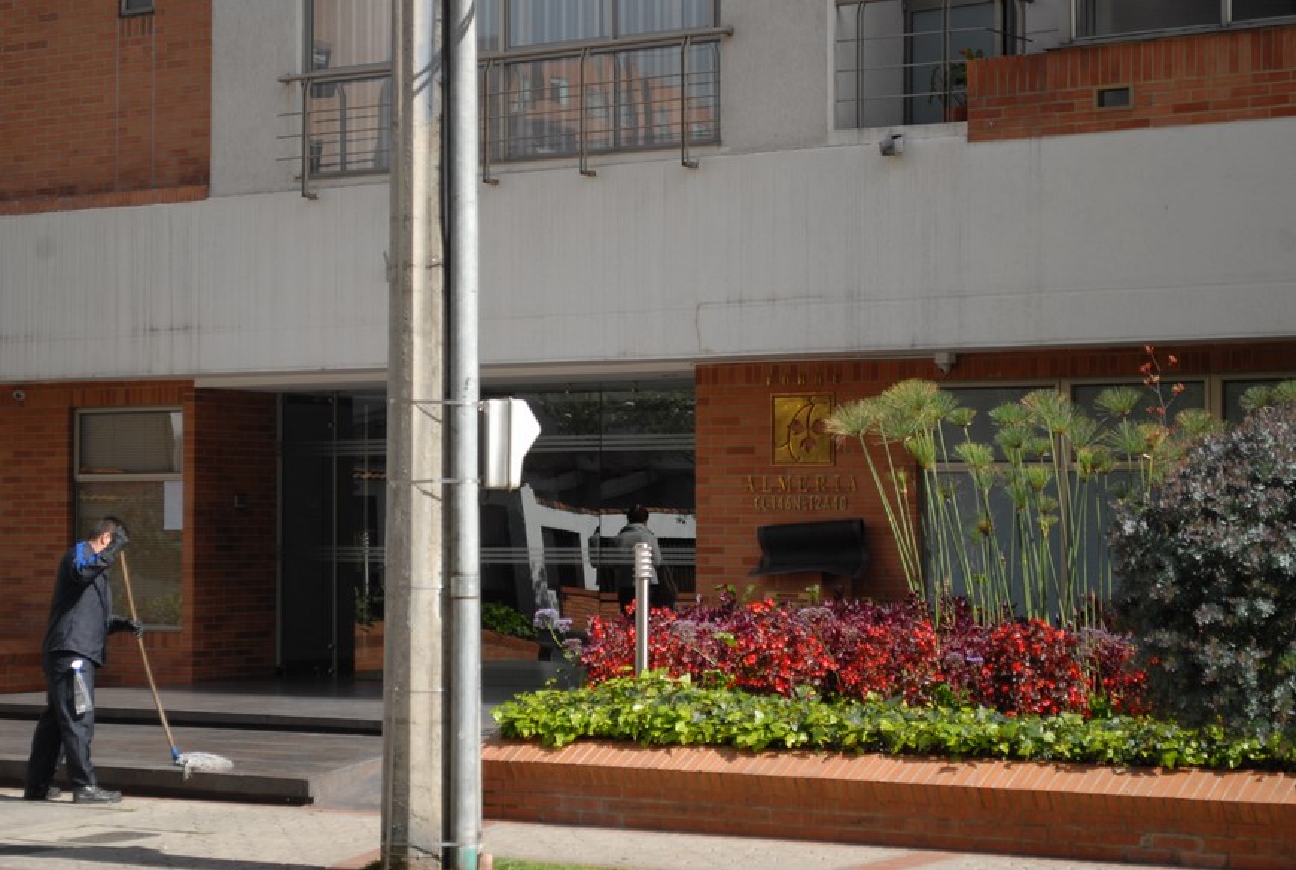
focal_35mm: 82
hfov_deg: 24.6
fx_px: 2976
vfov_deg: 16.6
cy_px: 435
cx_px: 648
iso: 280
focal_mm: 55
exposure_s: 1/500
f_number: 5.6
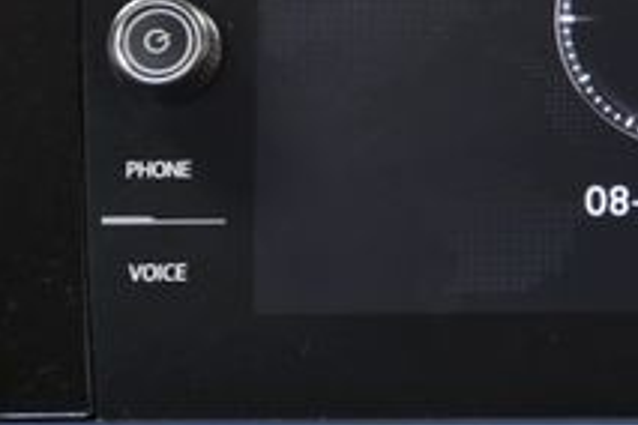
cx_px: 689
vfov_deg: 9.9
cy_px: 151
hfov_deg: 14.5
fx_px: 2445
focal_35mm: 138
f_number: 4.5
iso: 1000
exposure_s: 1/100
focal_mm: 46
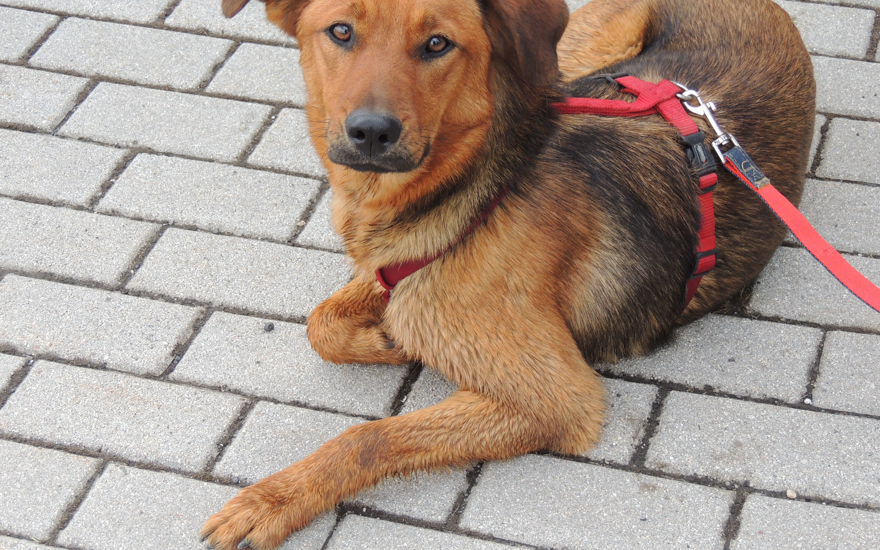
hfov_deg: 22.8
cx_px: 438
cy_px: 220
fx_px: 2183
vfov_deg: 14.4
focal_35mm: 91
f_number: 4
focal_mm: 15.1
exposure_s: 1/400
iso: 280
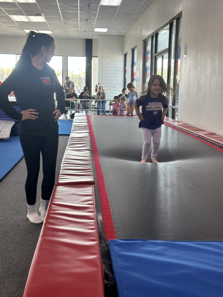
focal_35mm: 48
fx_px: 412
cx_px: 112
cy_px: 148
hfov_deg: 30.3
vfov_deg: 39.7
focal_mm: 6.86
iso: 80
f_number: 1.78
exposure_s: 1/107
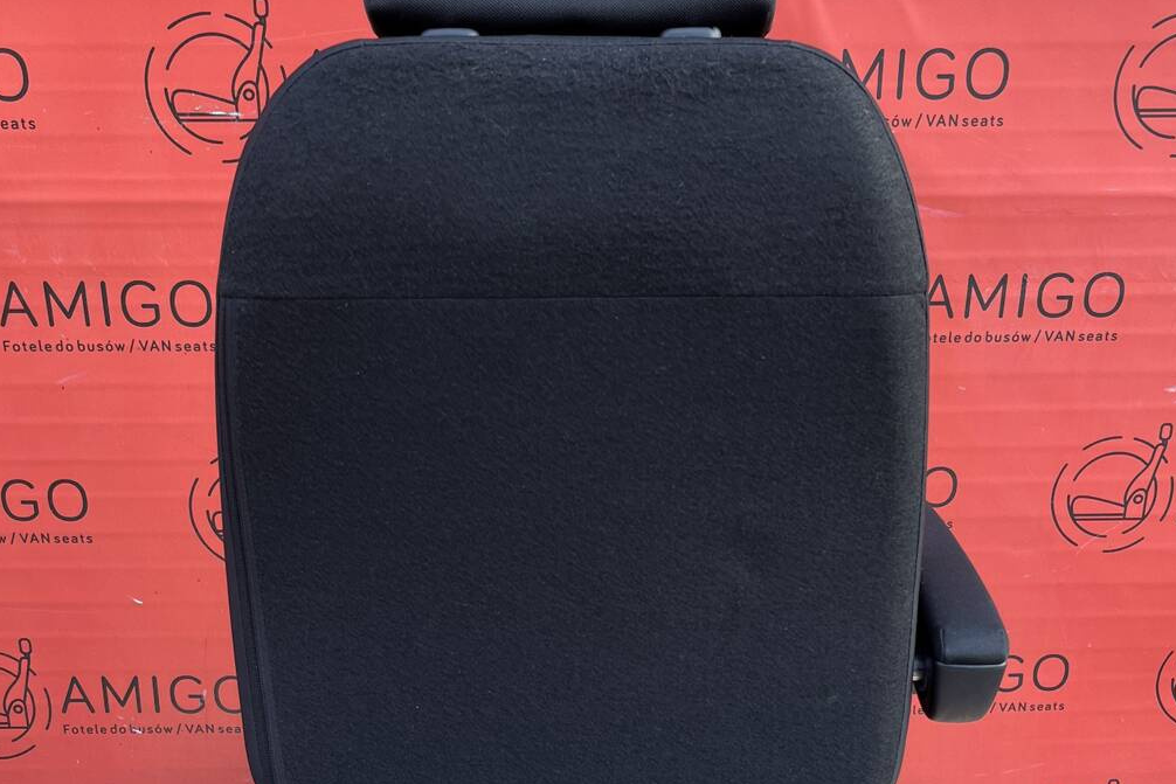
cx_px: 563
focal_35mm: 43
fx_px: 1405
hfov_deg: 45.4
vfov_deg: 30.5
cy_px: 610
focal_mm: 5.1
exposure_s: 1/122
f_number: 1.6
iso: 32
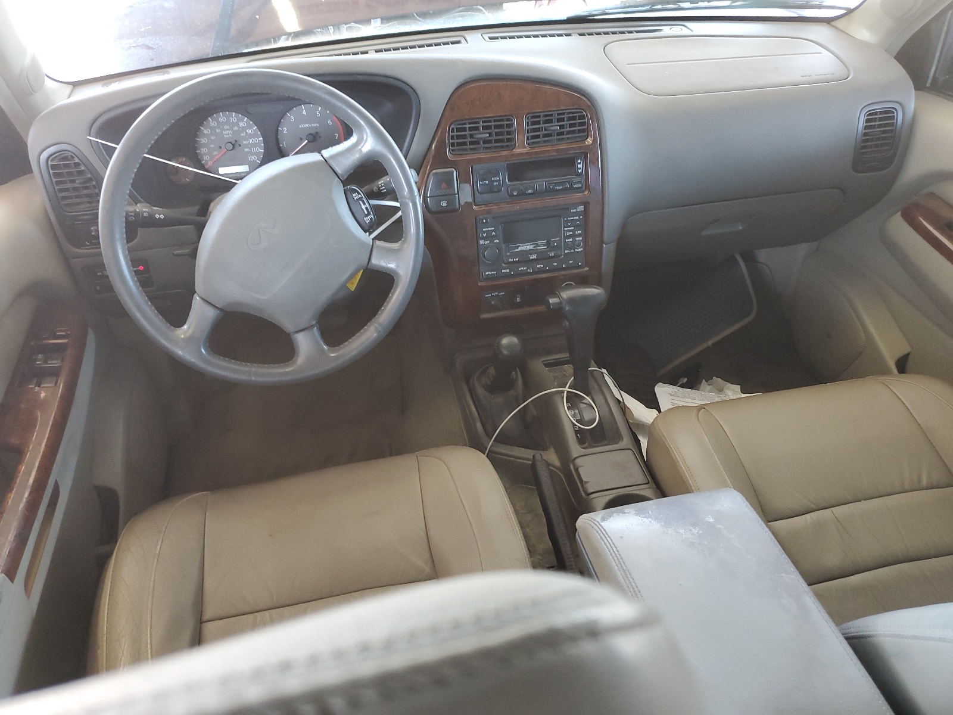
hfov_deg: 67.3
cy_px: 358
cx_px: 476
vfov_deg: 53.1
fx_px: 716
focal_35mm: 26
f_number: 1.5
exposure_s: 1/60.2
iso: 222
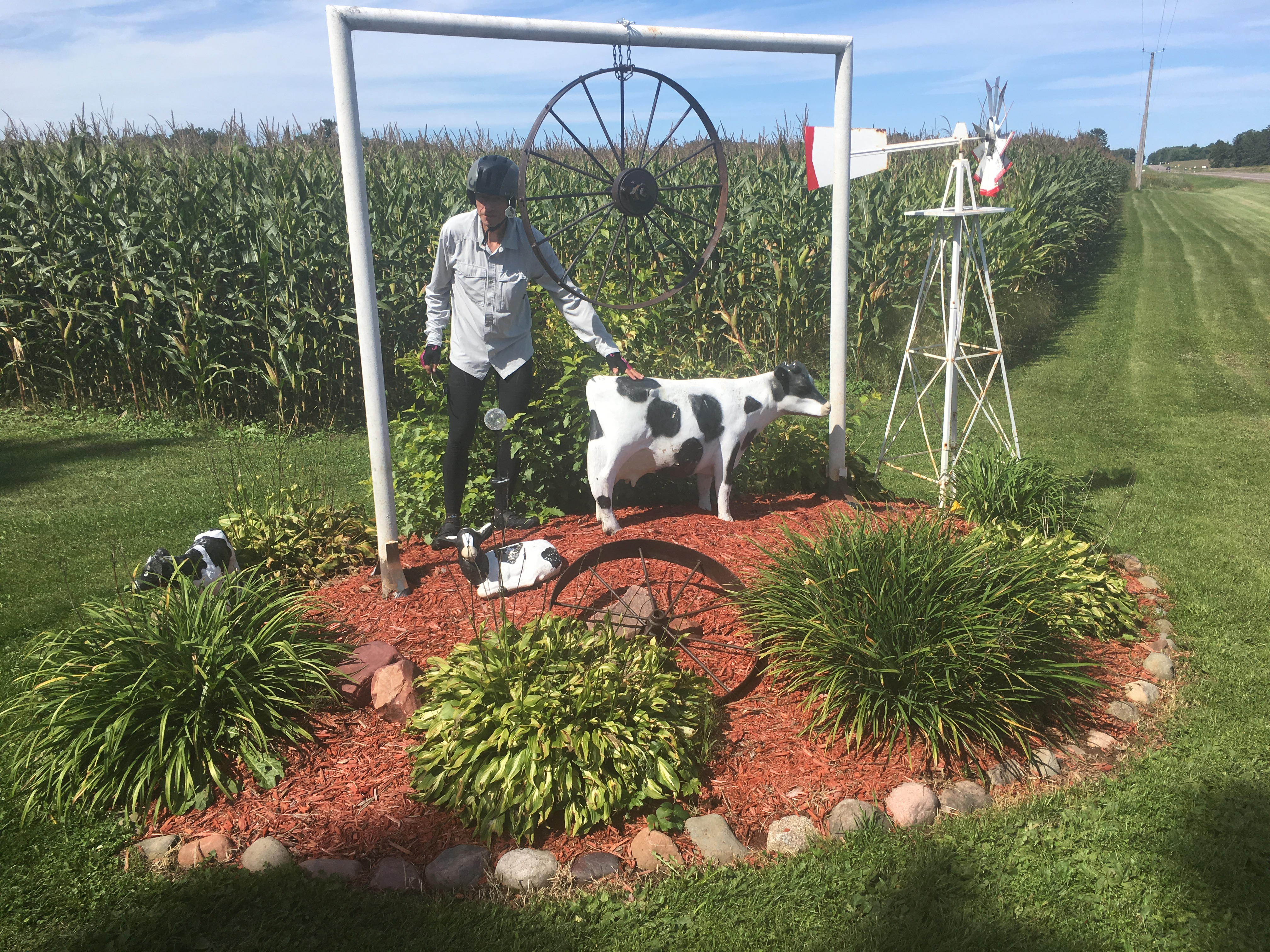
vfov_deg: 48.2
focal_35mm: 29
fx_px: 1064
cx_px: 635
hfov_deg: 61.7
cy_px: 476
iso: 25
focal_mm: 4.15
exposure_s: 1/1479
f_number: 2.2
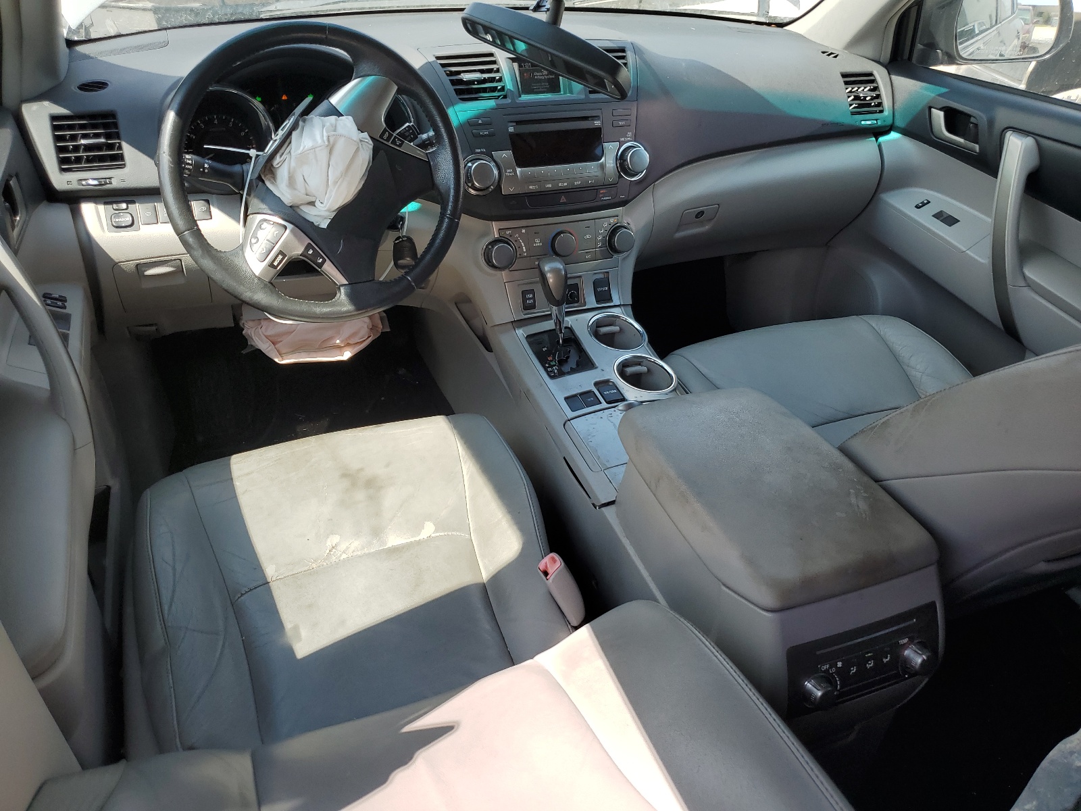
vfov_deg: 53.1
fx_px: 812
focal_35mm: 26
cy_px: 406
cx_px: 540
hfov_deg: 67.3
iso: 50
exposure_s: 1/556
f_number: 1.5
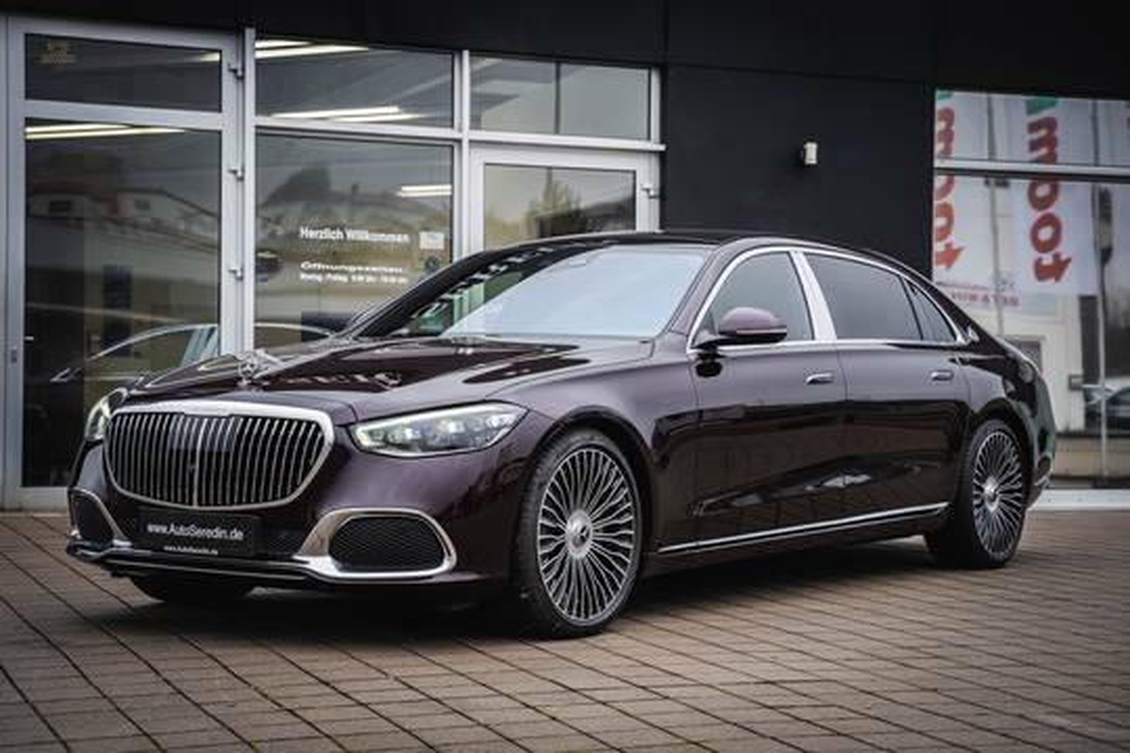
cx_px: 565
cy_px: 376
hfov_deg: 31.4
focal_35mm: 64
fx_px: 2009
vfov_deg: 21.2
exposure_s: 1/200
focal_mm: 64
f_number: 5
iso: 640
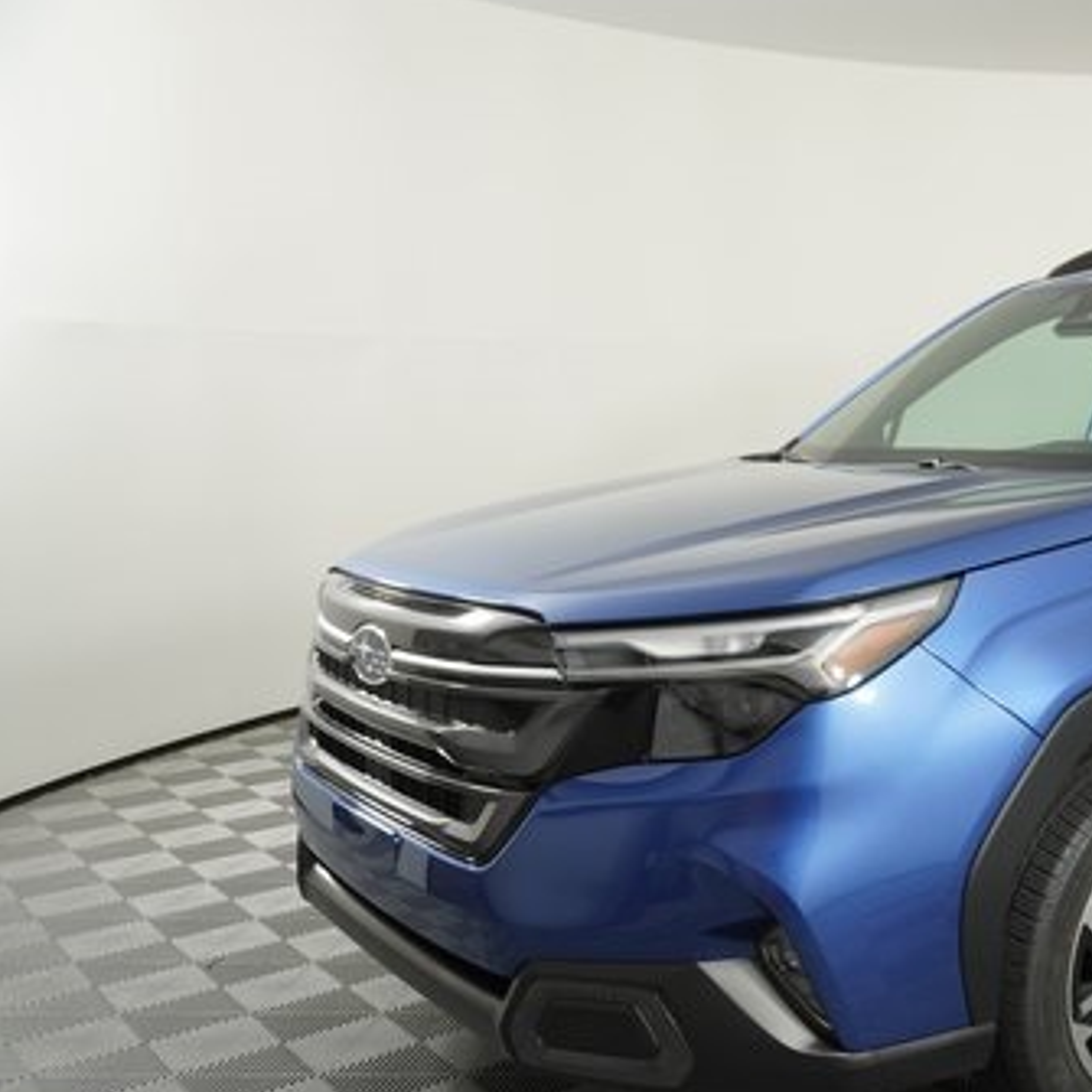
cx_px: 1011
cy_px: 680
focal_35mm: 39
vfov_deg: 42.5
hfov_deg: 39.3
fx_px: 1392
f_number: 4
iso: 320
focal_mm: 16
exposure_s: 1/160
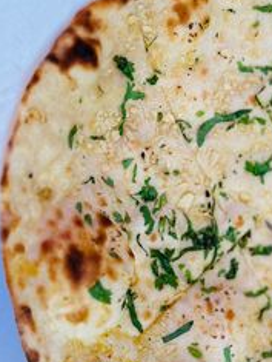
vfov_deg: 22.4
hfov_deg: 16.8
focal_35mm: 87
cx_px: 243
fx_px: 909
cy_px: 242
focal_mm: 6.86
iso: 160
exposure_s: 1/100
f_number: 1.78
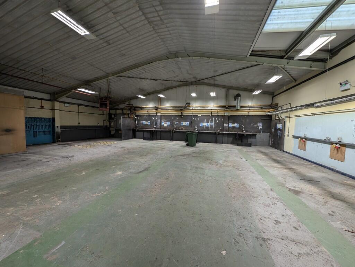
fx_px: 123
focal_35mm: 12
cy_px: 134
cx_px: 178
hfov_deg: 110.5
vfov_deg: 94.6
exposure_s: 1/100
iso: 55
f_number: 1.95
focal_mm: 2.23
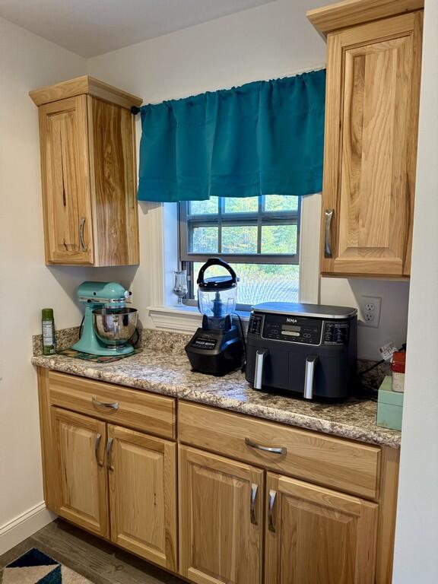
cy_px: 292
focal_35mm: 24
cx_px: 219
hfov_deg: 56.8
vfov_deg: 71.6
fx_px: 405
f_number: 1.78
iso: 200
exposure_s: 1/133
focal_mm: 6.76
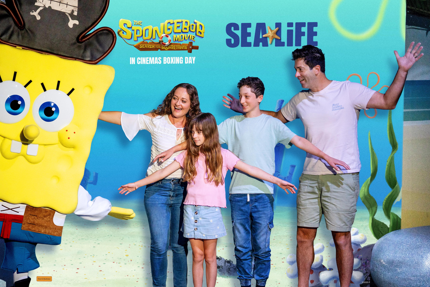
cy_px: 137
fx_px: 836
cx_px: 149
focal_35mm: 70
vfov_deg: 19.5
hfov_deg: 28.7
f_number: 2.8
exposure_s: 1/160
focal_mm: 50
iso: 1000
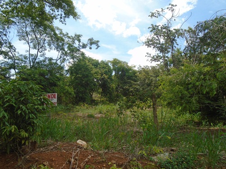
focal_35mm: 26
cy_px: 84
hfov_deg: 67.3
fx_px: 170
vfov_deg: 53.1
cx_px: 113
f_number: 8
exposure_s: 1/200
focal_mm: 4.6
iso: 100
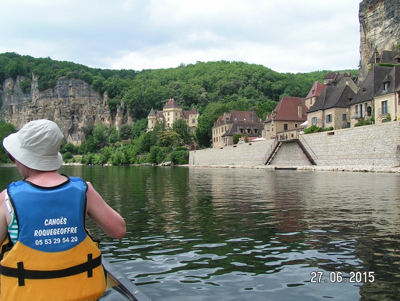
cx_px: 203
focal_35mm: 39
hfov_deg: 47.8
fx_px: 451
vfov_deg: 36.8
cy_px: 153
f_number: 5.6
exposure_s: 1/320
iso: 50
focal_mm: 5.8
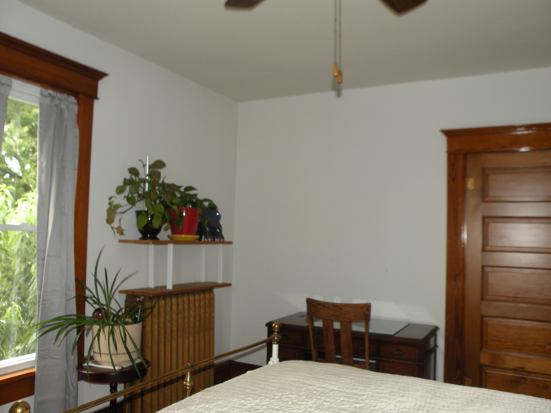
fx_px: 446
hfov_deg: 63.4
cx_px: 271
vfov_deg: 49.7
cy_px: 210
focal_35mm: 28
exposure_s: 1/30
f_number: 2.8
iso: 64
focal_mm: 4.7
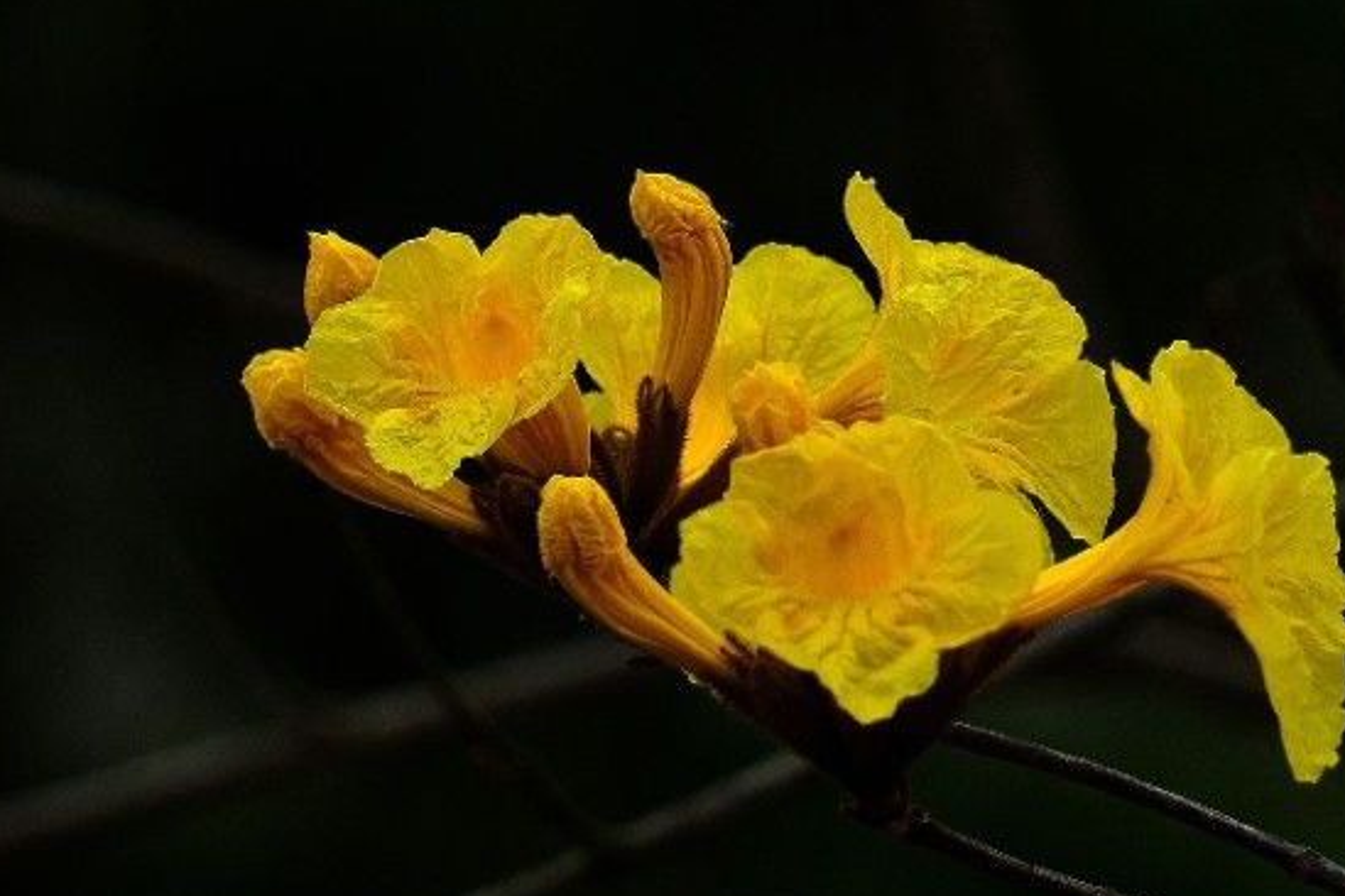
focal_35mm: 510
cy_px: 425
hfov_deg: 4.0
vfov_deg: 2.7
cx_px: 862
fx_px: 19053
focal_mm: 200
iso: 100
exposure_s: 1/400
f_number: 5.6
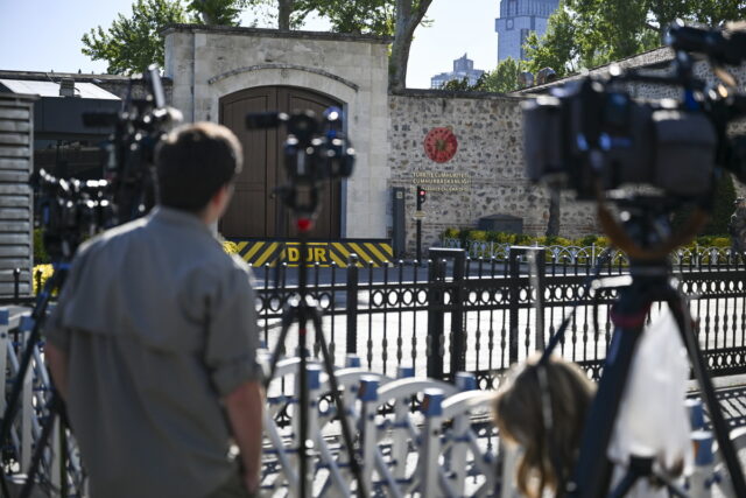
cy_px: 249
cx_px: 373
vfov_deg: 19.5
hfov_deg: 28.8
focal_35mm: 70
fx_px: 1451
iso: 400
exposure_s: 1/8000
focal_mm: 70
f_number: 2.8
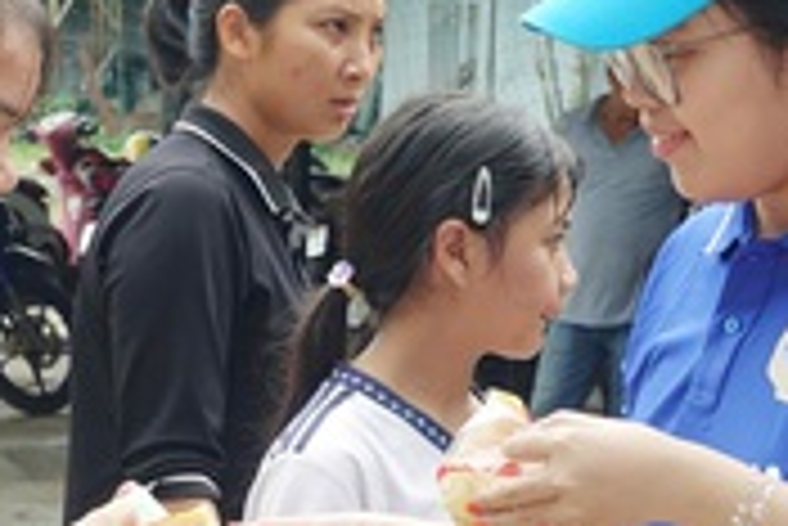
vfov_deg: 8.1
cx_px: 527
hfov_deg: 12.2
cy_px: 546
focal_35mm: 168
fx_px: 3680
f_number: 3.2
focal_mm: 16.92
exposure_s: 1/200
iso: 100
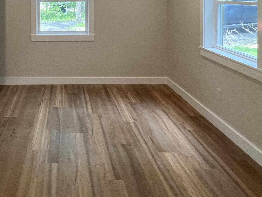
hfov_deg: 54.1
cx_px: 65
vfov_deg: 39.1
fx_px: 242
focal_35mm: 32
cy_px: 0
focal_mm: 1.57
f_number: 1.8
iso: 160
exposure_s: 1/120
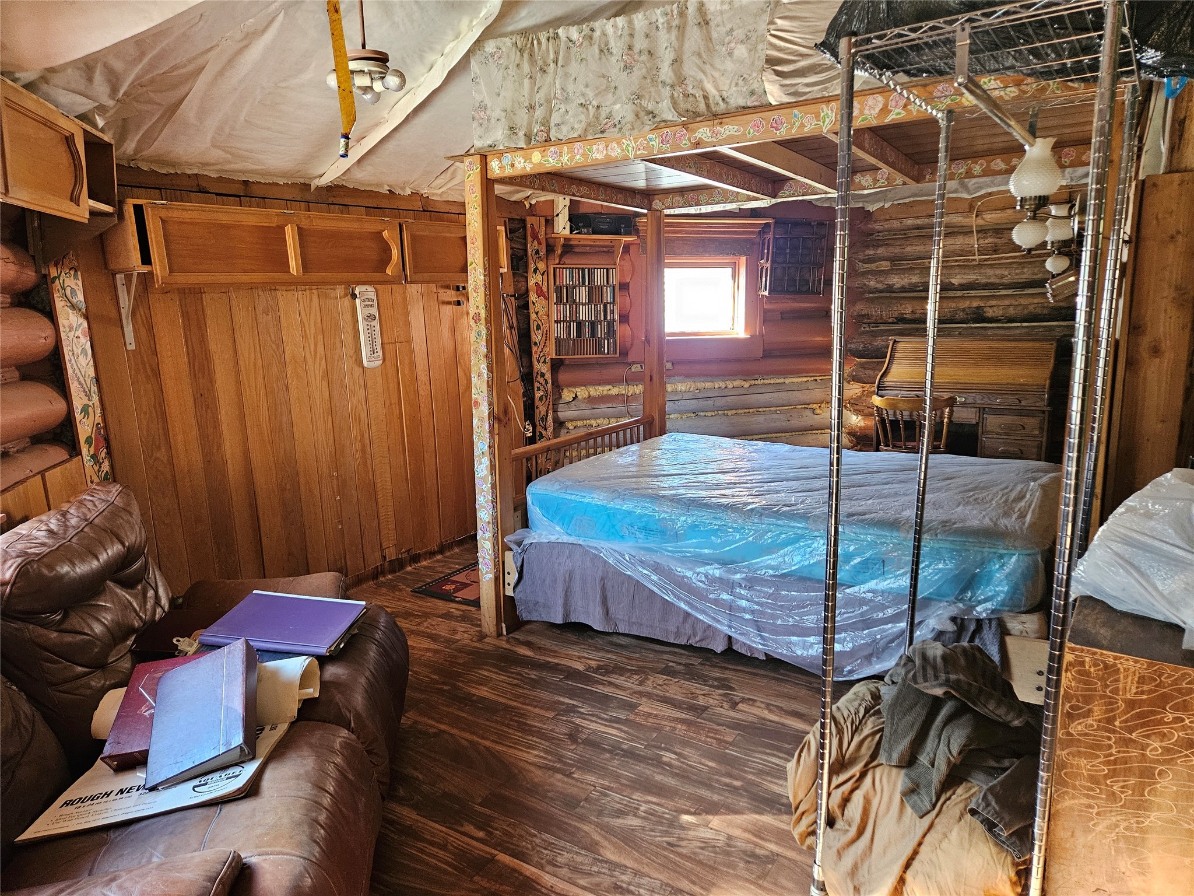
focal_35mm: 23
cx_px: 597
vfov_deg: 58.9
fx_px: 793
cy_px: 448
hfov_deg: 73.9
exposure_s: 1/120
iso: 800
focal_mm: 5.4
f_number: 1.8
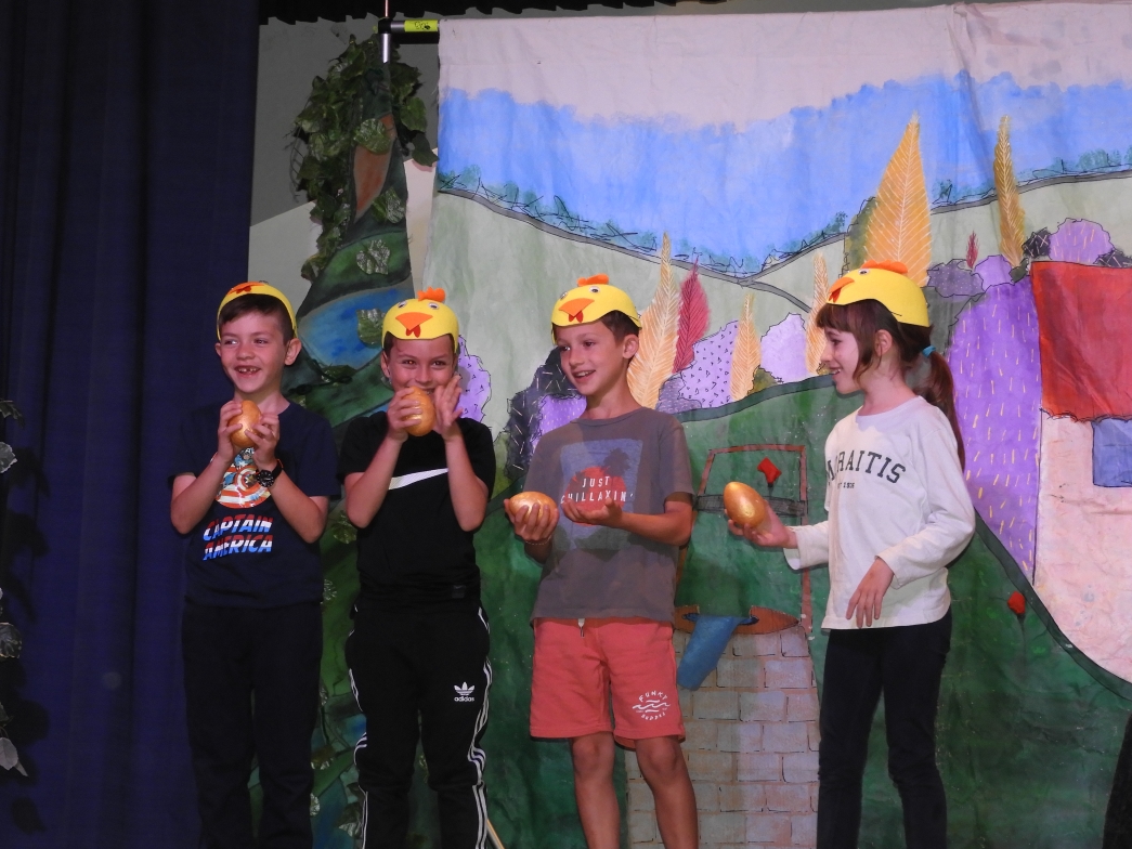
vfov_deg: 15.1
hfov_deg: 20.0
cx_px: 587
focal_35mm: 98
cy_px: 485
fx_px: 3205
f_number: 4.5
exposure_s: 1/50
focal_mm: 14.3
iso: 320
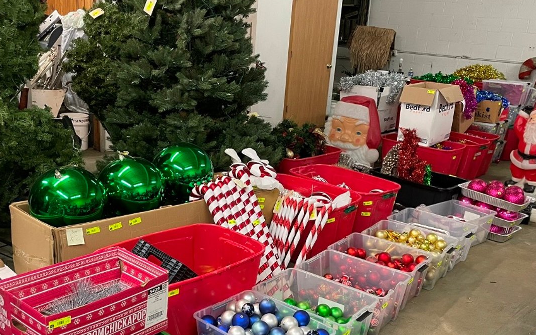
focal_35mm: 39
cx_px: 259
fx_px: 570
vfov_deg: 32.5
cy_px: 224
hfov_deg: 50.4
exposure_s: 1/60
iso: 250
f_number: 1.6
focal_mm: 4.2
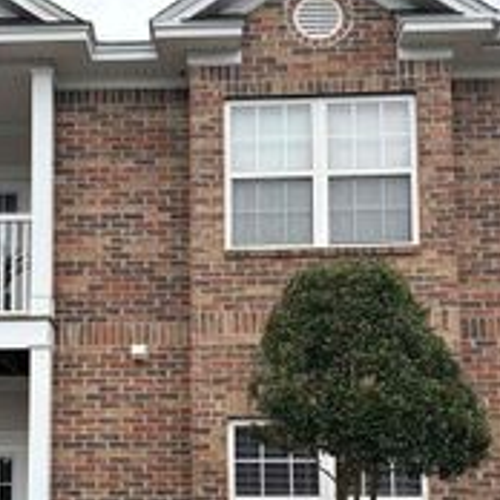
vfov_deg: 27.6
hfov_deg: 28.0
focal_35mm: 61
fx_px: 997
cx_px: 178
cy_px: 401
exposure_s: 1/604
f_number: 1.78
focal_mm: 6.86
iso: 80
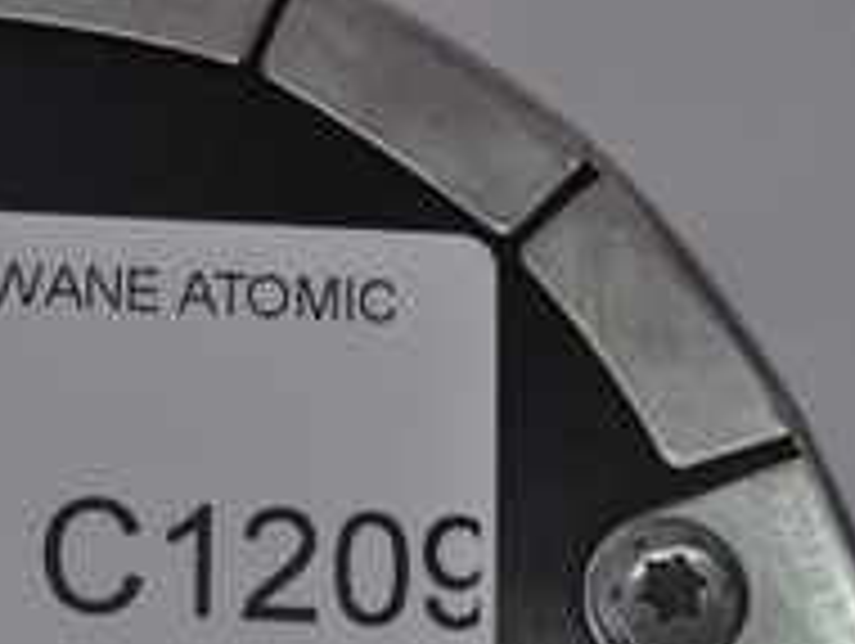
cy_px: 669
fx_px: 8857
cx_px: -81
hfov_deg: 5.5
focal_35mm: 358
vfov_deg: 4.2
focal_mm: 105
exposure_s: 1/125
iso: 3200
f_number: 9.5
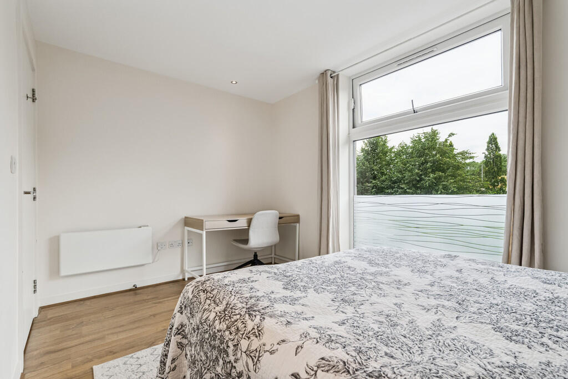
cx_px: 284
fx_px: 252
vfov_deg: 73.8
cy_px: 190
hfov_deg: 96.7
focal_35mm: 16
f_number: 8
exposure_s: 1/100
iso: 640
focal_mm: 16
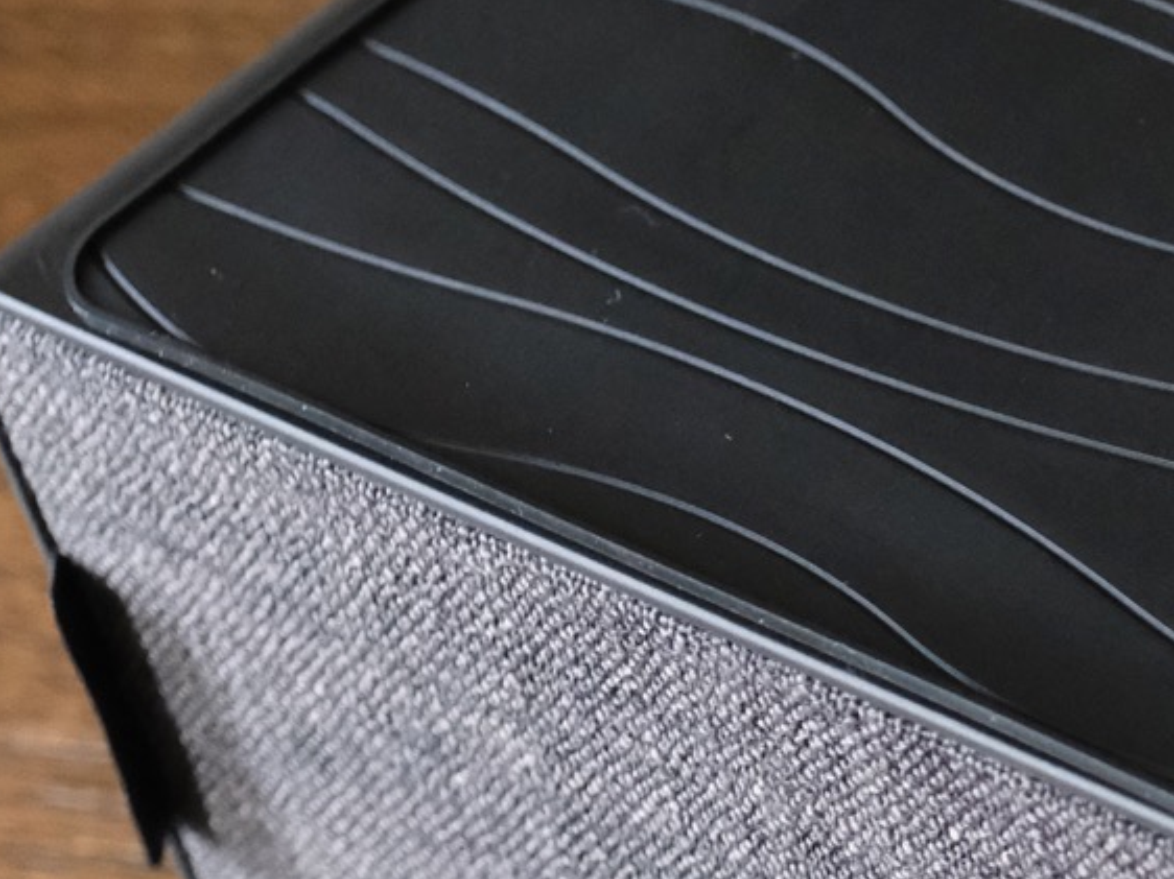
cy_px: 998
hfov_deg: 9.8
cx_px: 2079
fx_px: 6543
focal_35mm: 193
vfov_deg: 7.6
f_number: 3.6
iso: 6400
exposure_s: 1/80
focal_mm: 31.1
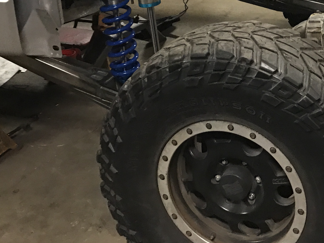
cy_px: -44
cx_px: 258
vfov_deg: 20.6
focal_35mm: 67
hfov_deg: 28.4
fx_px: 627
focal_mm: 3.99
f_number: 1.8
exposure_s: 1/11
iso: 100
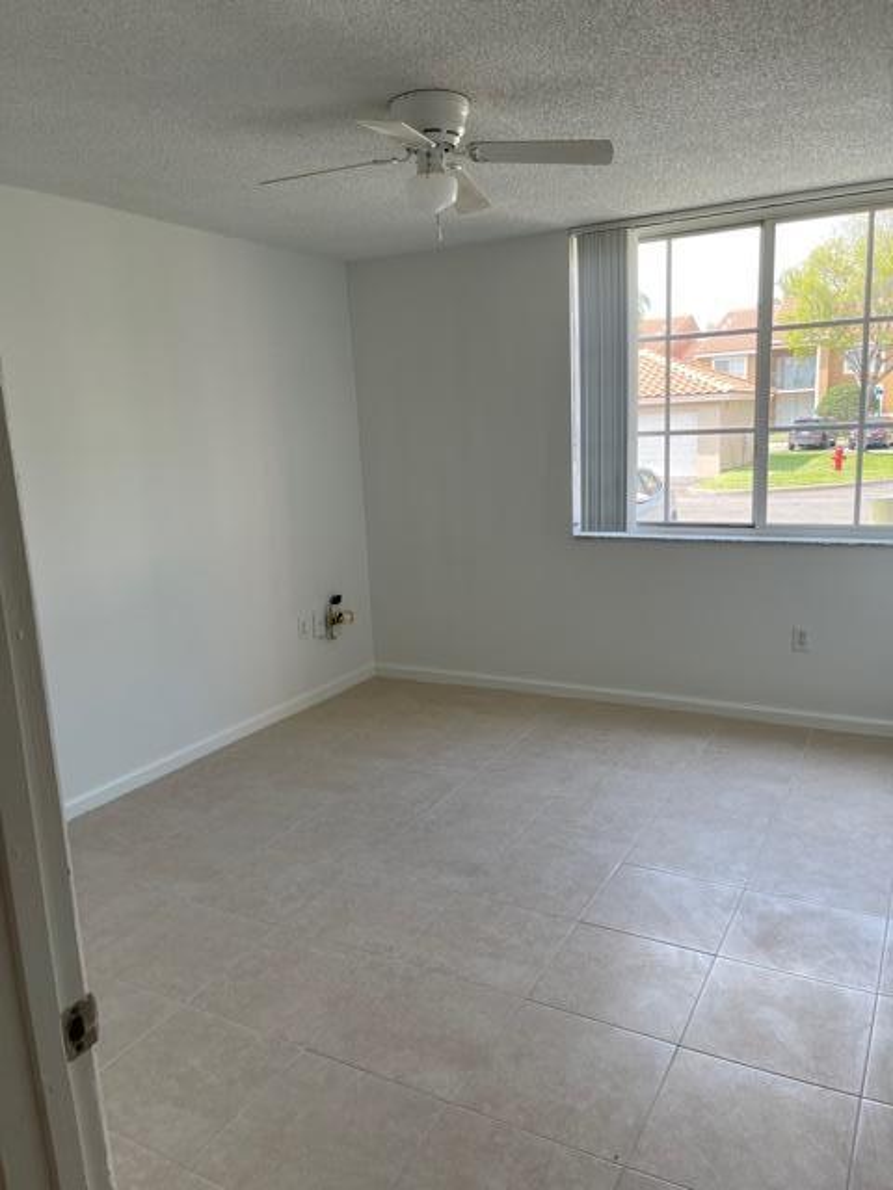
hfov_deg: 53.1
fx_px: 894
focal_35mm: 26
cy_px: 595
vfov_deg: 67.3
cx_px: 446
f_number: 1.6
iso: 32
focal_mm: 5.1
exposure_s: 1/251
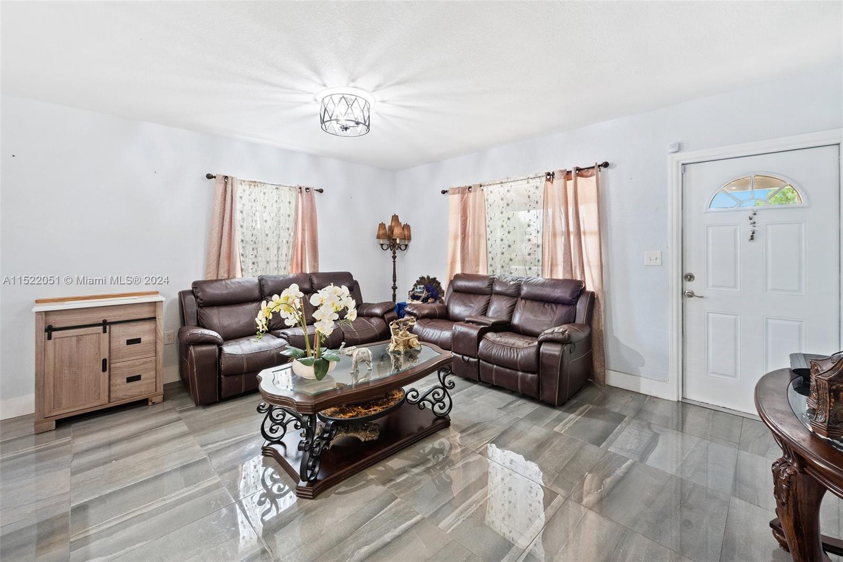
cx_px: 422
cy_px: 281
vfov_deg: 81.2
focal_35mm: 14
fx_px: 328
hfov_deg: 104.2
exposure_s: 1/13
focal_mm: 14
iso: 1400
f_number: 8
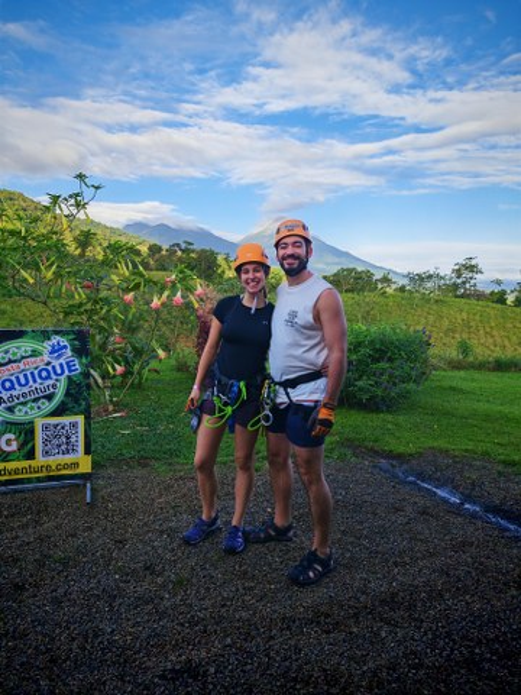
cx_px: 260
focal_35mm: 24
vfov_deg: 71.6
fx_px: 482
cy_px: 348
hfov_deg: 56.8
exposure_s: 1/2800
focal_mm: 6.12
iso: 400
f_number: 1.9
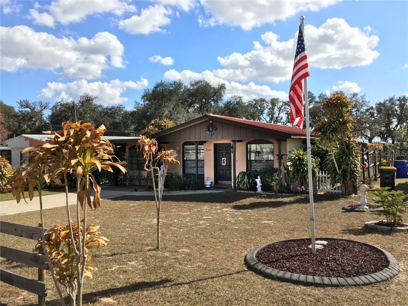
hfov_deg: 61.7
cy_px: 153
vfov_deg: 48.2
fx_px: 342
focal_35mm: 29
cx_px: 204
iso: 25
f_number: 2.2
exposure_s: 1/1183
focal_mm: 4.15
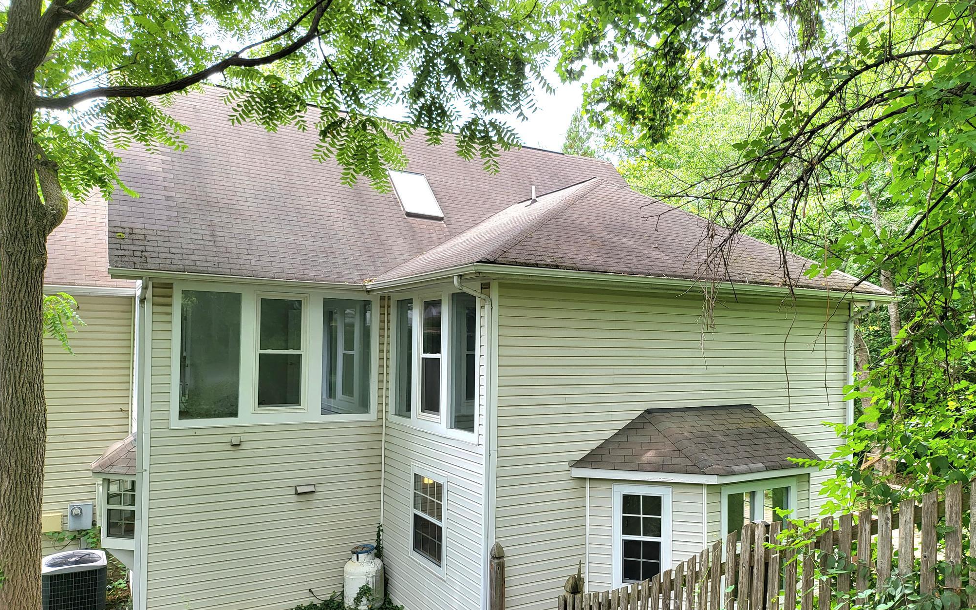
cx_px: 496
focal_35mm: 26
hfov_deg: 70.4
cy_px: 340
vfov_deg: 47.5
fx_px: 692
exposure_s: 1/213
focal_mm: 5
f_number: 1.8
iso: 40
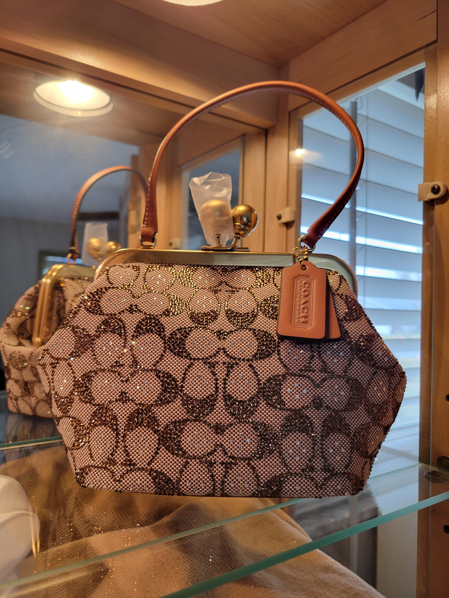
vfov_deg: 67.3
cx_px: 224
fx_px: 450
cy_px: 299
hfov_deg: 53.1
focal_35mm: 26
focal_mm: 5.4
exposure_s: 1/120
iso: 160
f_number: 1.8
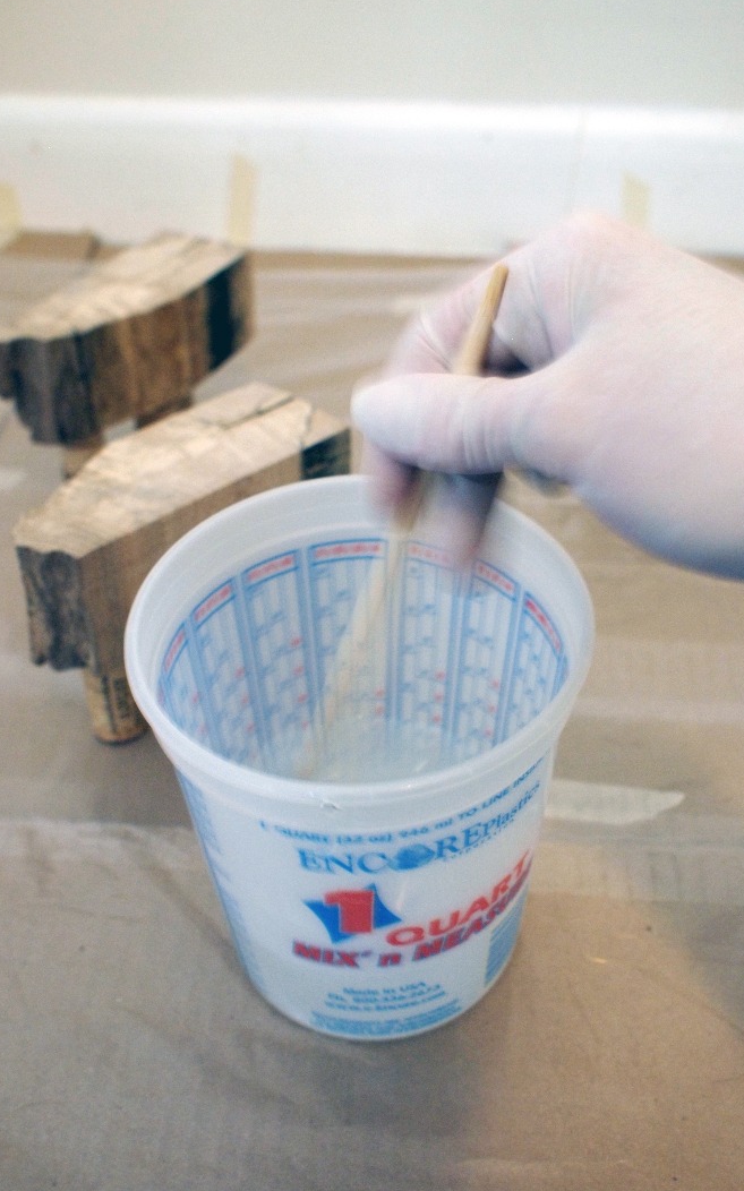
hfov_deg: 34.4
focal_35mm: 37
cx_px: 395
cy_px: 608
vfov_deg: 52.8
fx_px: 1201
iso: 800
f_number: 4
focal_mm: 17
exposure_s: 1/15
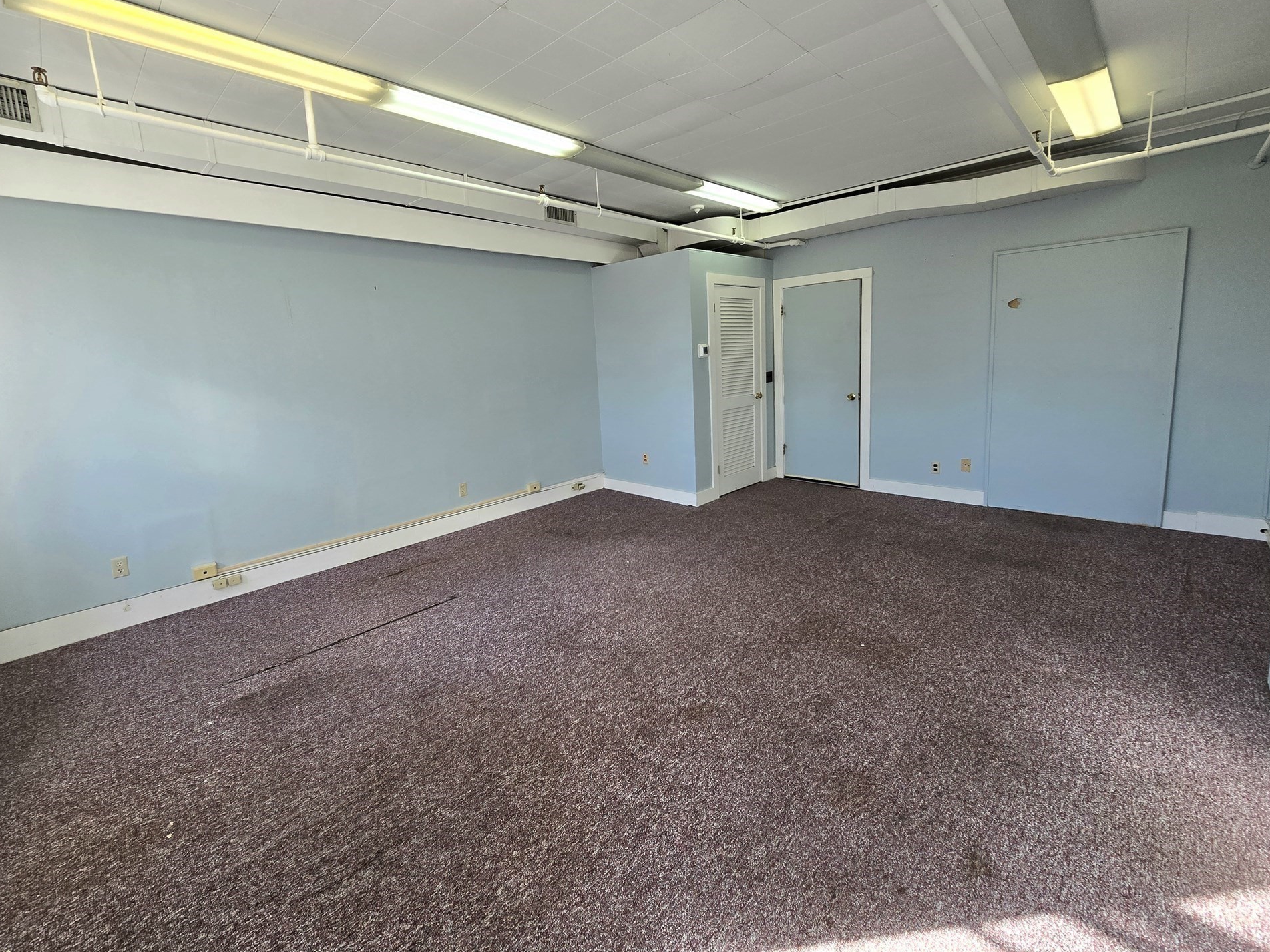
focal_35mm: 14
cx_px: 624
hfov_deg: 102.1
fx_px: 514
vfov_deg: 85.5
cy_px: 441
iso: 64
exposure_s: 1/120
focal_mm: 2.2
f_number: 2.2
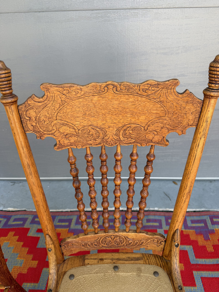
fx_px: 202
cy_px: 146
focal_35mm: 24
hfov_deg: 56.8
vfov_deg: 71.6
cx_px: 110
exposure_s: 1/158
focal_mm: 6.76
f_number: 1.78
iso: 64
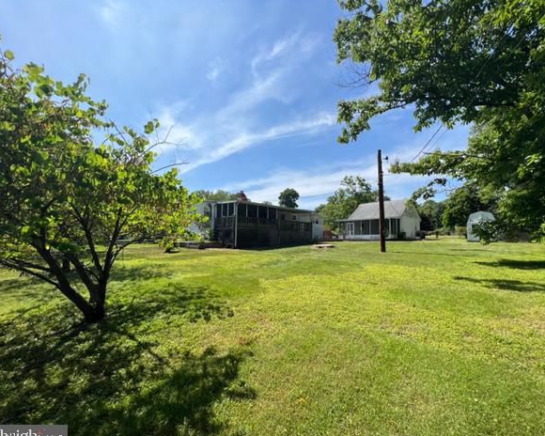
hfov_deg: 100.5
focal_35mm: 14
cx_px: 295
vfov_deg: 88.0
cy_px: 224
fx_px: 226
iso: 32
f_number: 1.8
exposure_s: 1/2016
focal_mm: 1.57
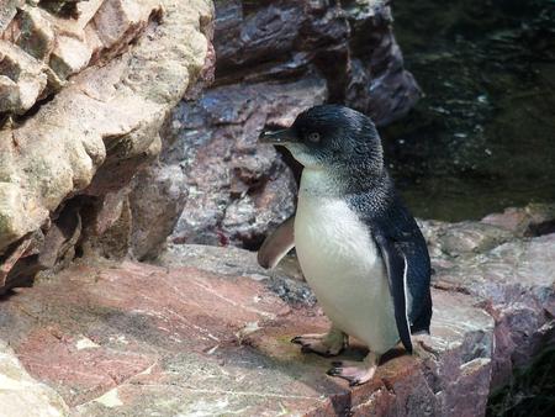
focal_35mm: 300
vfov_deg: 5.0
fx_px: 4812
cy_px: 208
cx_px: 278
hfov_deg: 6.6
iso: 800
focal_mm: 64.3
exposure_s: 1/125
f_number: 2.8
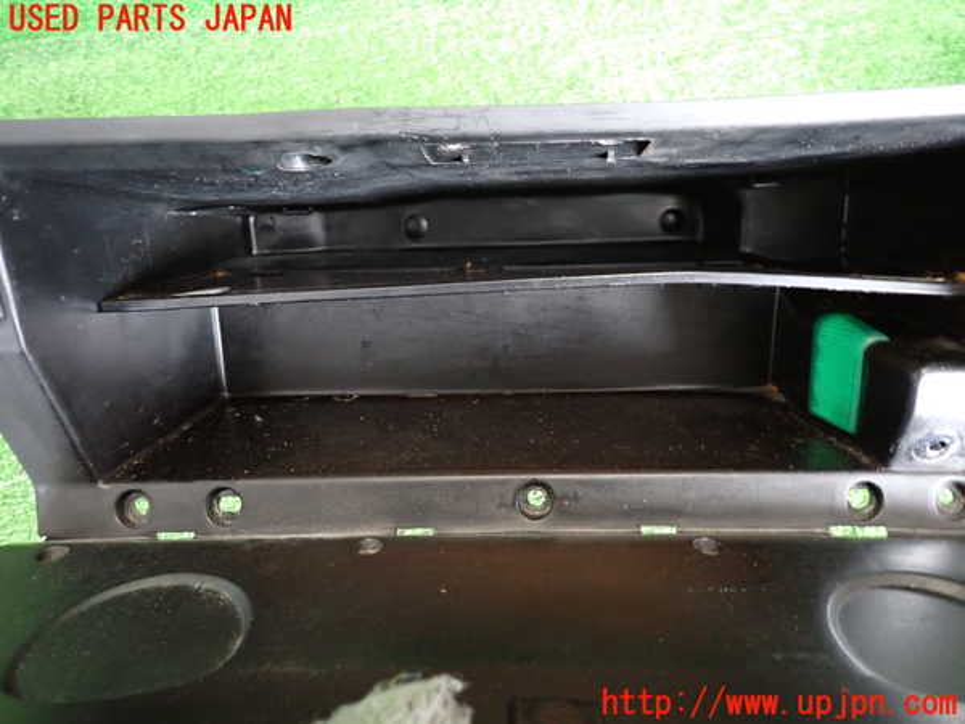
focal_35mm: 25
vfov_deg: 54.9
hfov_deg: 69.4
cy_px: 362
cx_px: 482
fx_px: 697
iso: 800
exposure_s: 1/25
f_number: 2
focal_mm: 4.5
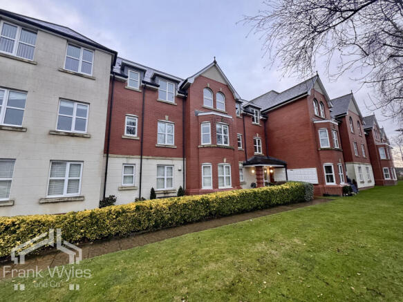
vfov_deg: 85.7
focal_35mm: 14
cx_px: 202
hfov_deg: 102.1
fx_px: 163
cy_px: 151
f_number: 2.2
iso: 200
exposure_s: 1/99
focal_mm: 2.22
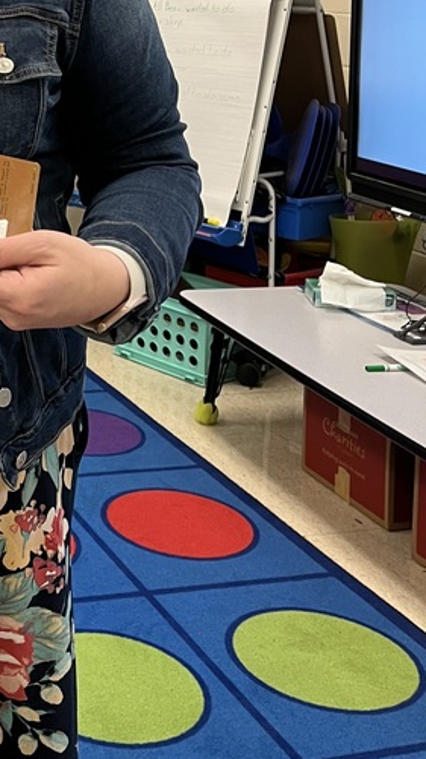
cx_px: -155
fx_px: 1166
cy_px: 41
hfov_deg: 18.9
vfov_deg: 33.6
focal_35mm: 58
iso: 100
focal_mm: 5.1
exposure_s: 1/60
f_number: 1.6
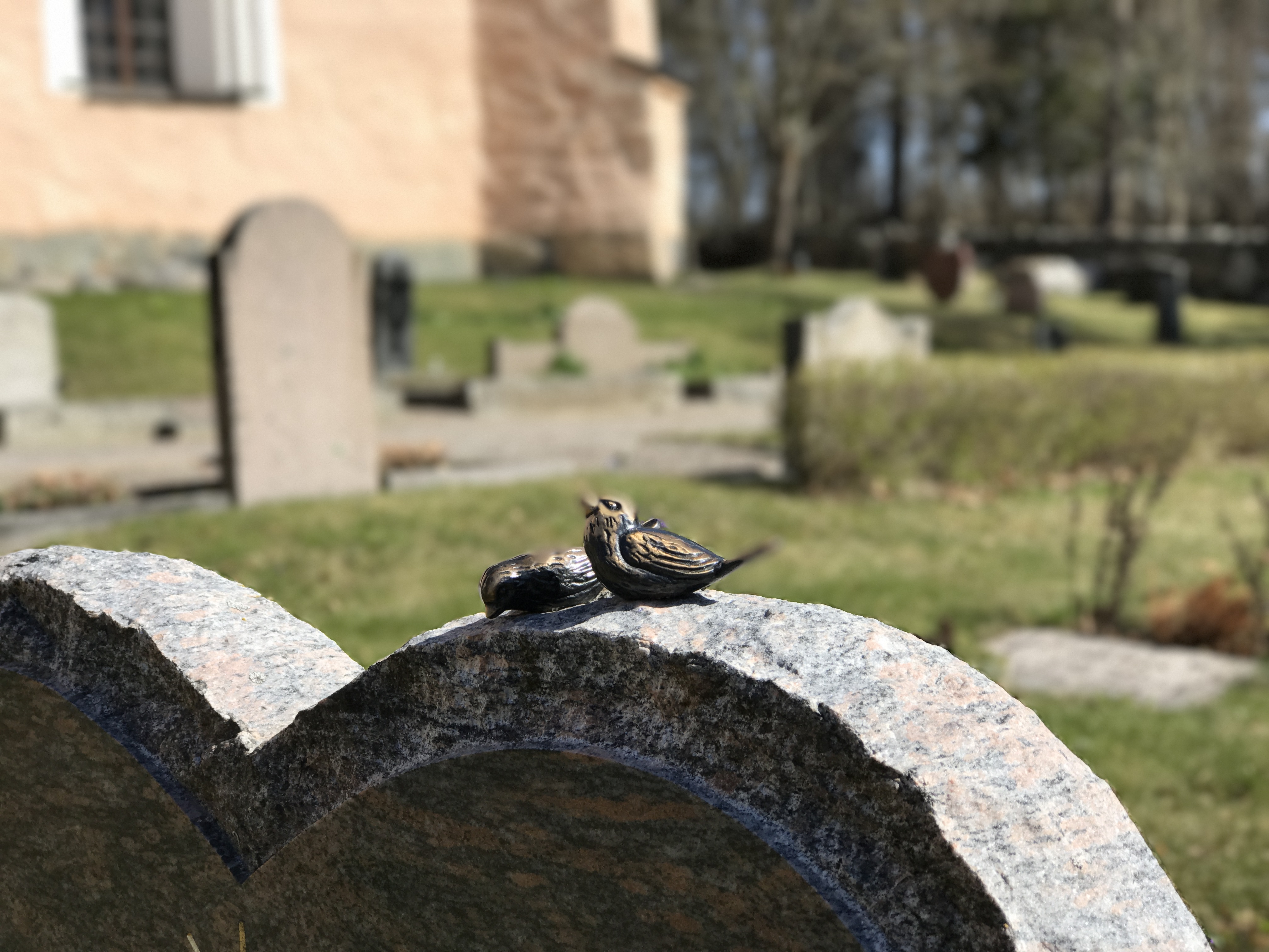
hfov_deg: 33.8
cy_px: 476
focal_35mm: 57
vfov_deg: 25.7
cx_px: 634
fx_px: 2090
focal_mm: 6.6
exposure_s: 1/847
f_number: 2.8
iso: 20
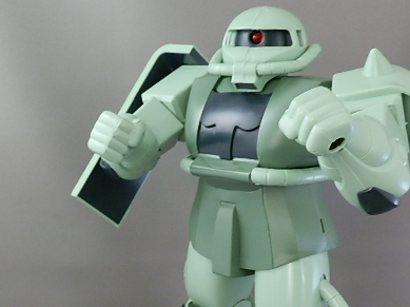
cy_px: 226
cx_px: 219
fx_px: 663
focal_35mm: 56
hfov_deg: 34.4
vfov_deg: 25.8
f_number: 3.5
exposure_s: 1/15
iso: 200
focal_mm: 6.17
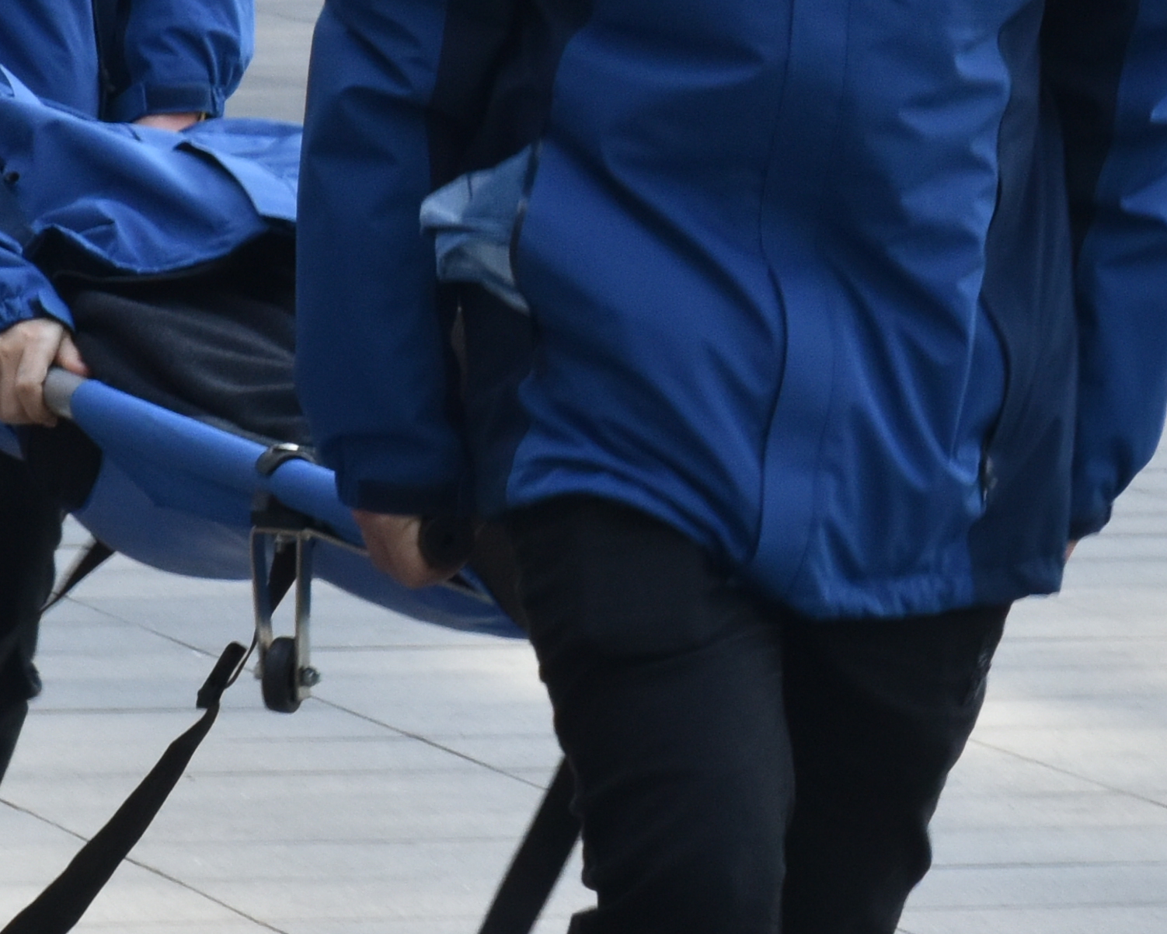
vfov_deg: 3.5
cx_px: 802
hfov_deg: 4.4
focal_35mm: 437
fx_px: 15095
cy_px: -25
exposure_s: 1/125
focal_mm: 95
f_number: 14
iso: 800
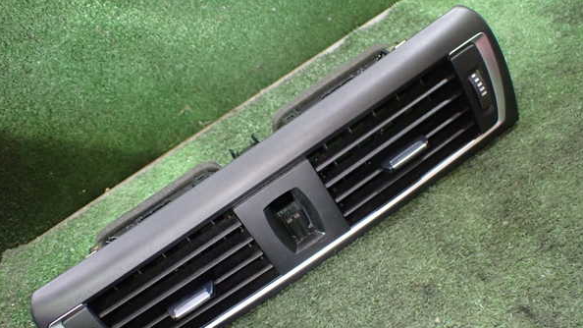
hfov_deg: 59.5
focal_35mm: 33
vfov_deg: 35.6
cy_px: 189
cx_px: 291
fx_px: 510
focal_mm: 5.4
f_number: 2.3
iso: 800
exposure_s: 1/30
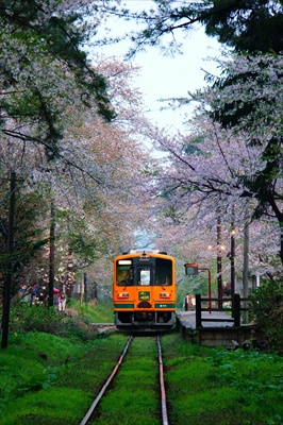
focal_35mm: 300
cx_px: 142
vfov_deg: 6.9
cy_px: 212
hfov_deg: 4.6
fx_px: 3543
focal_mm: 200
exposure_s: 1/60
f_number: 6.3
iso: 3200
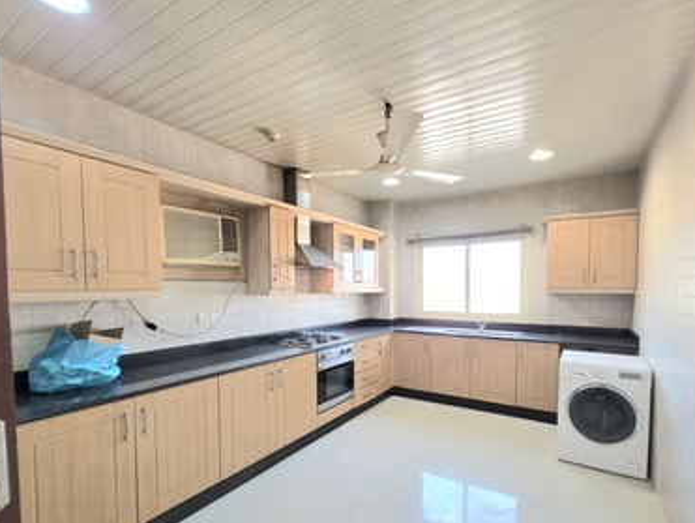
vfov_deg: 77.6
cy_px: 305
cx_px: 372
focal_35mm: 16
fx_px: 322
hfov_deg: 94.3
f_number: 1.9
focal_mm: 2.2
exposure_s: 1/50.3
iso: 200
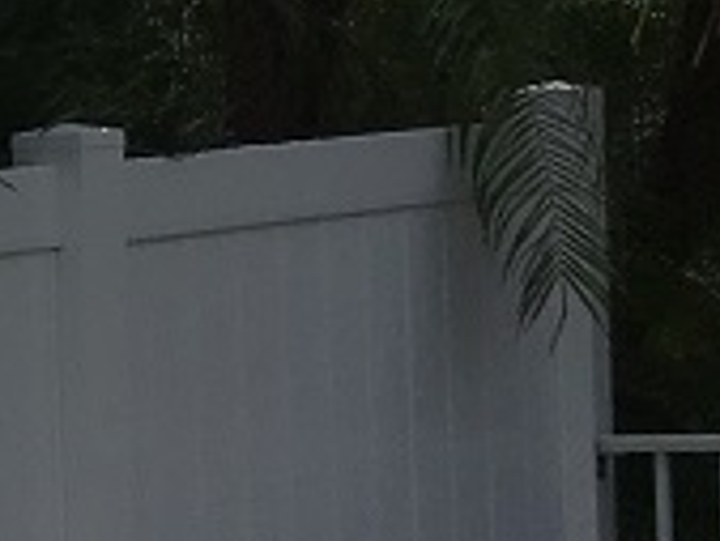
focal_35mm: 206
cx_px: -1789
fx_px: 4288
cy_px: 439
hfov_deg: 7.7
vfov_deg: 7.2
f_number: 2.2
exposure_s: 1/430
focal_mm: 4.15
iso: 25
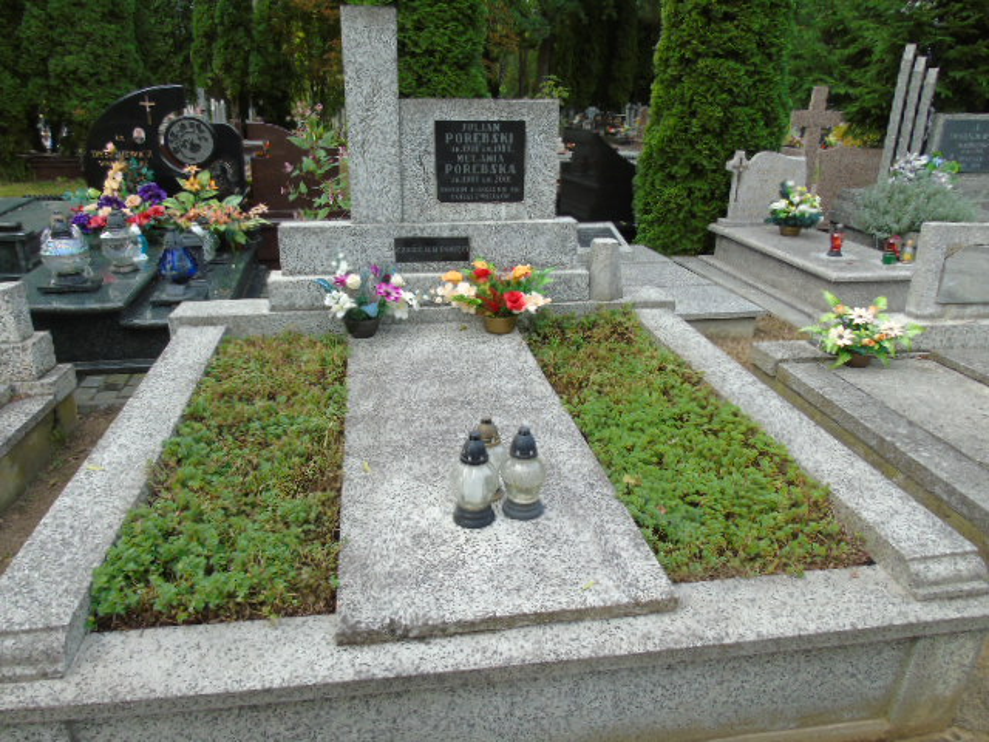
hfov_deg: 69.4
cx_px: 494
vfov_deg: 54.9
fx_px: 714
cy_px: 371
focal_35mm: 25
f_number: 3.4
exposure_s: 1/160
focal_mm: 4.4
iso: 80
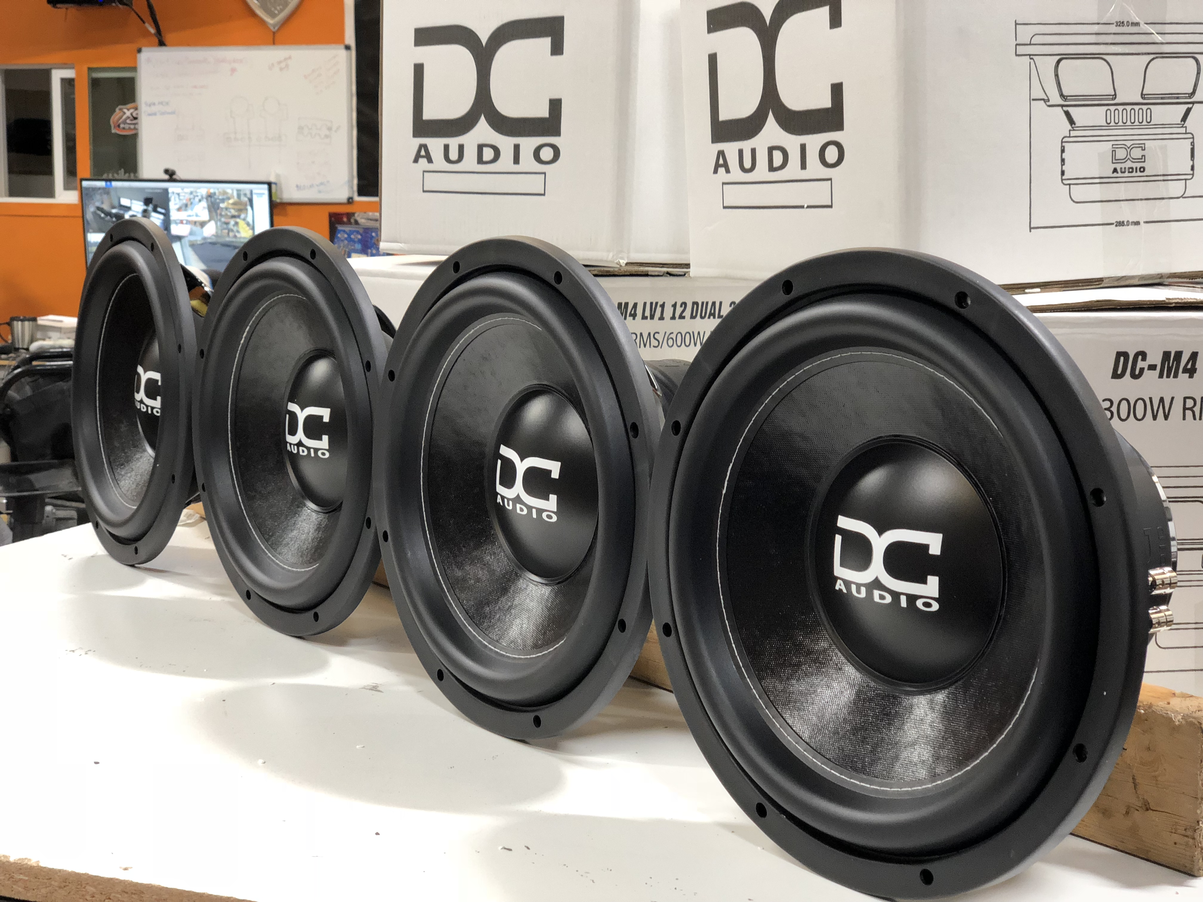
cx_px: 602
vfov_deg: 28.0
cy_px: 451
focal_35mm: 52
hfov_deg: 36.8
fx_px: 1807
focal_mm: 6
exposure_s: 1/40
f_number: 2.4
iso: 125
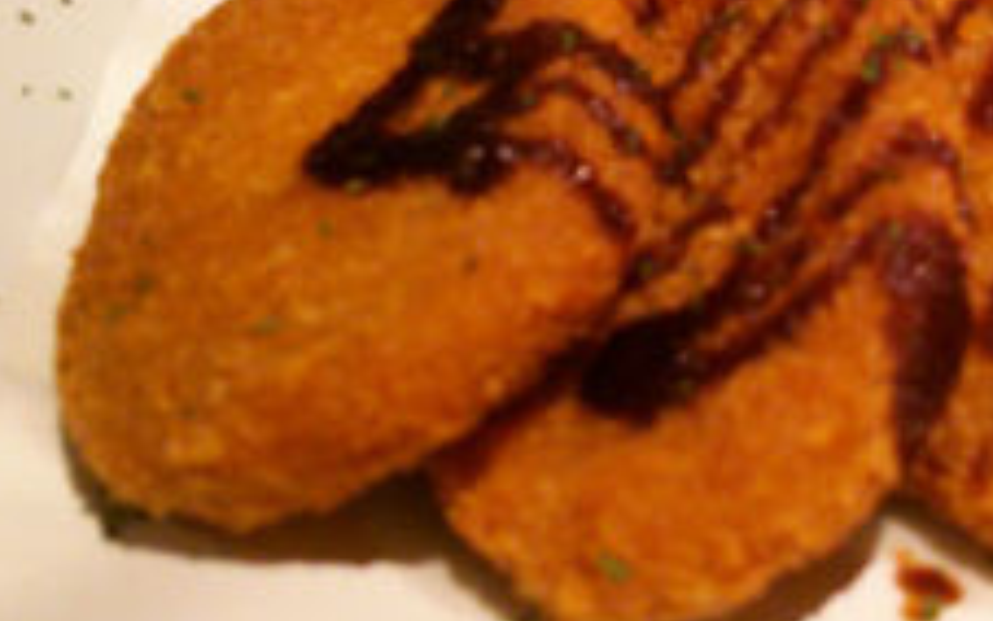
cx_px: 792
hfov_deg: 35.1
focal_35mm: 56
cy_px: 96
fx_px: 1516
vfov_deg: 22.7
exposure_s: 1/17
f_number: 1.94
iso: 320
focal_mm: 4.06
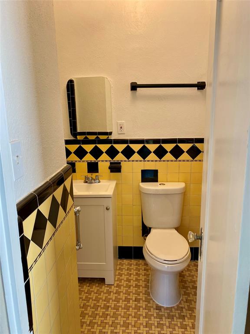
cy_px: 167
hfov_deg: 53.1
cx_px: 125
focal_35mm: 26
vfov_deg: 67.3
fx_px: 250
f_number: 1.8
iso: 125
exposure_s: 1/120
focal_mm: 4.25
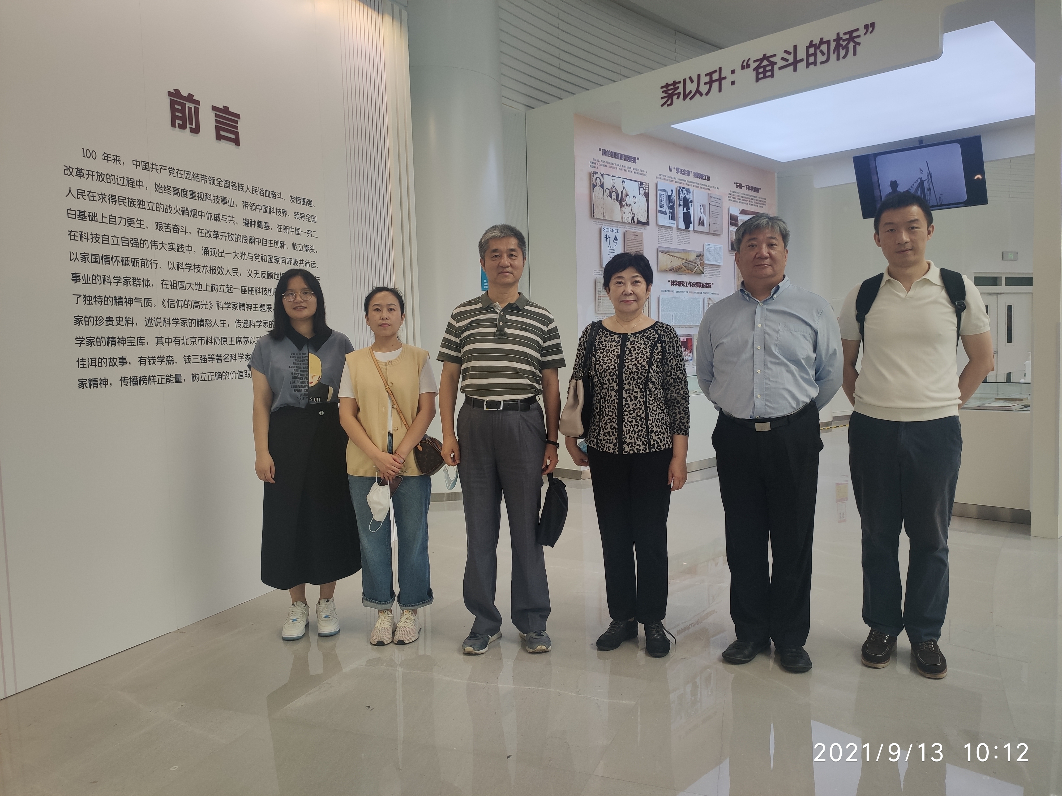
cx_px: 531
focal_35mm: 26
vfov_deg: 53.1
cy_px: 398
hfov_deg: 67.3
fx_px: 798
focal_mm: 4.75
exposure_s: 1/143
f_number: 1.75
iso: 112
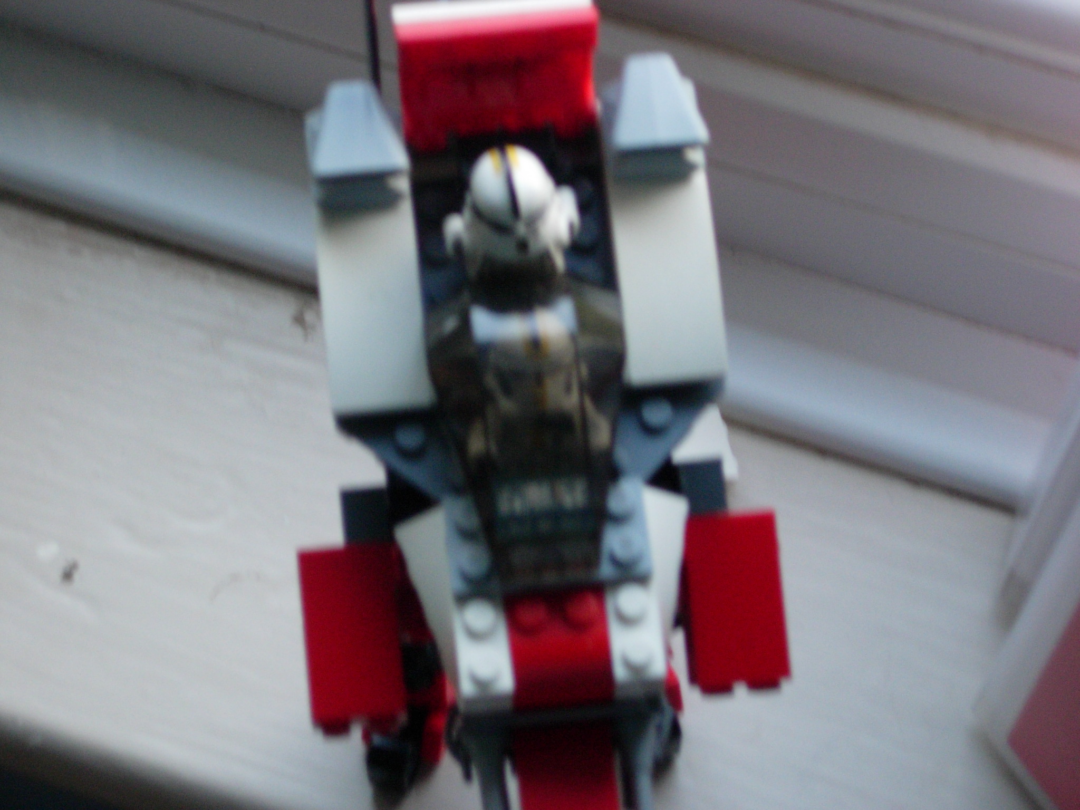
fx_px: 3526
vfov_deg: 13.1
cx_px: 540
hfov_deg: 17.4
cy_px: 405
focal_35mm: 113
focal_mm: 23.4
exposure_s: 1/13.8
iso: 200
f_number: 4.9
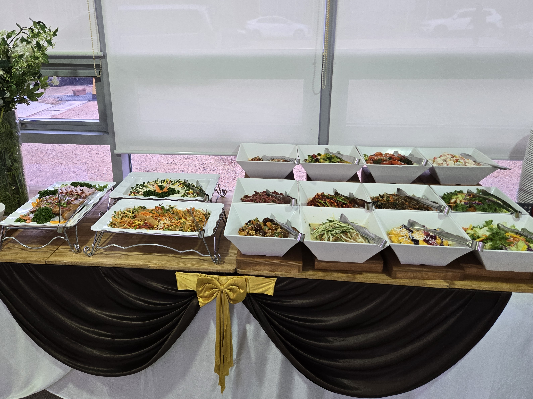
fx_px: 447
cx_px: 231
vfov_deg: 47.9
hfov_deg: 61.4
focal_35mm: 29
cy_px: 153
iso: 200
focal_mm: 5.4
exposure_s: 1/120
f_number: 1.8
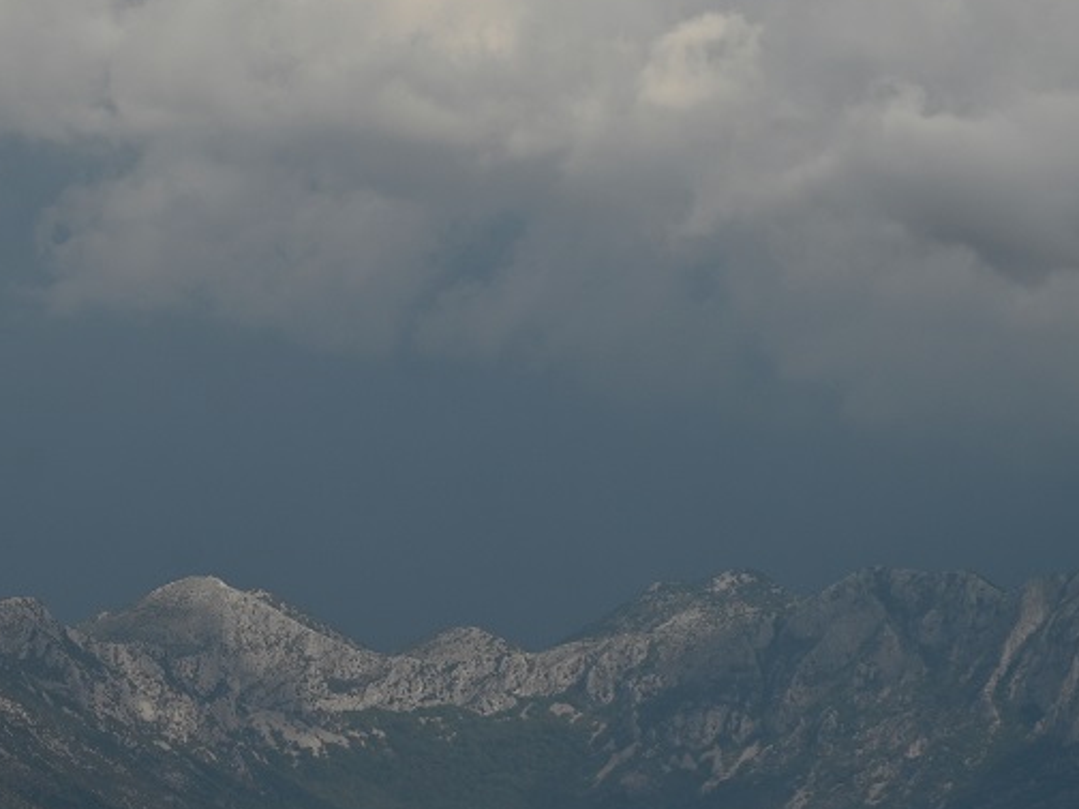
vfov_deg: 4.4
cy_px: 553
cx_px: 261
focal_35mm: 335
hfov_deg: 5.9
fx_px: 10442
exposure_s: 1/800
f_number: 7.1
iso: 100
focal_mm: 135
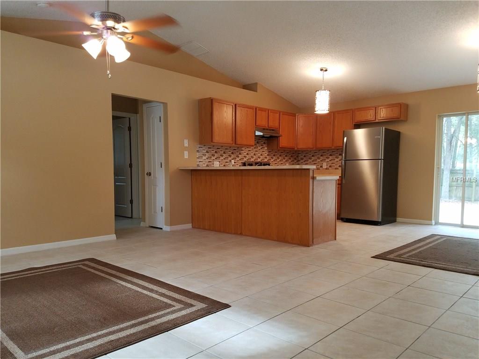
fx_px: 360
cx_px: 240
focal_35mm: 26
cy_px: 180
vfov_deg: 53.1
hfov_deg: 67.3
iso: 160
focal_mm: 4.2
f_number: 1.7
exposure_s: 1/60
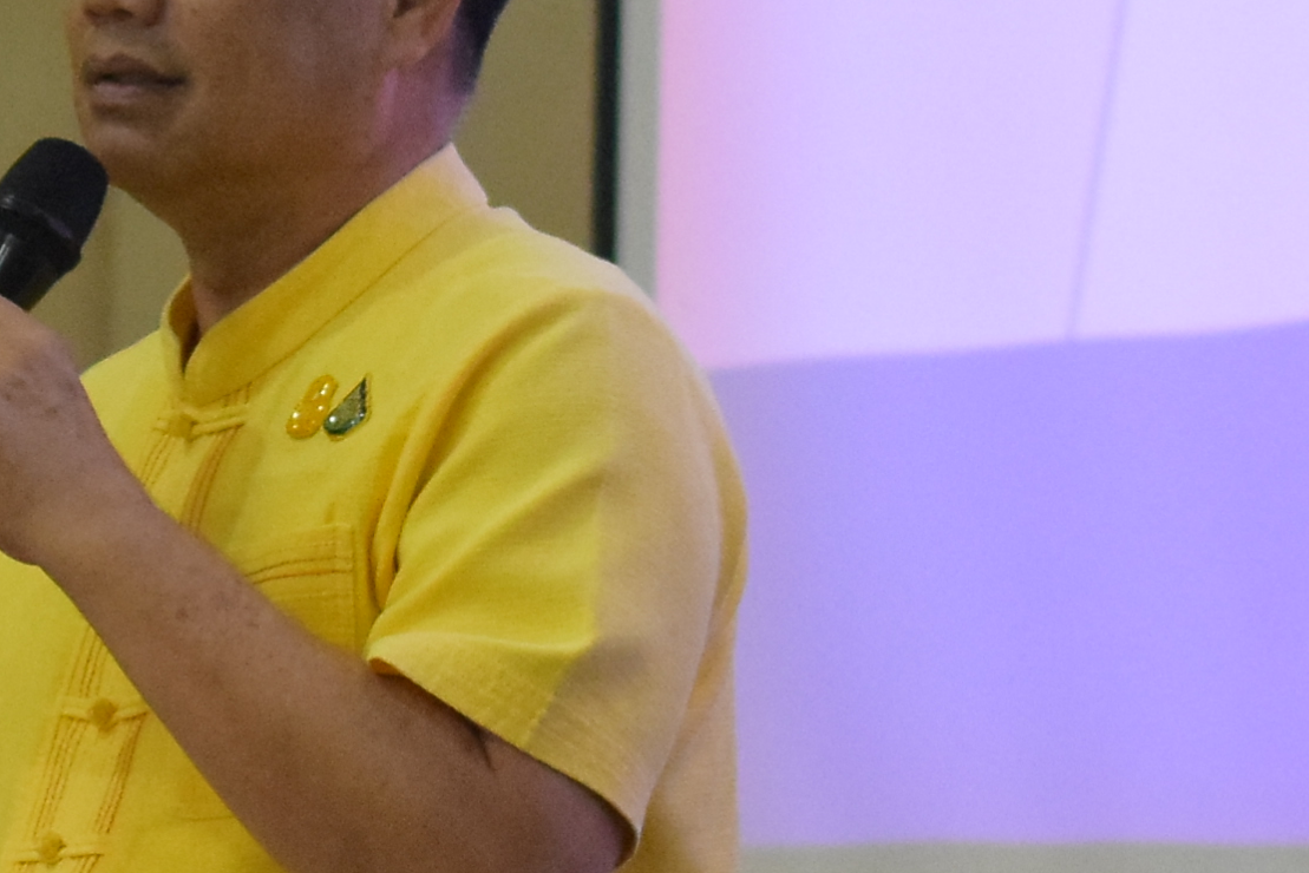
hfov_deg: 6.8
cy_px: 375
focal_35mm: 304
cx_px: 433
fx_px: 11056
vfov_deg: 4.5
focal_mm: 50
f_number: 2.5
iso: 3200
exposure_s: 1/320
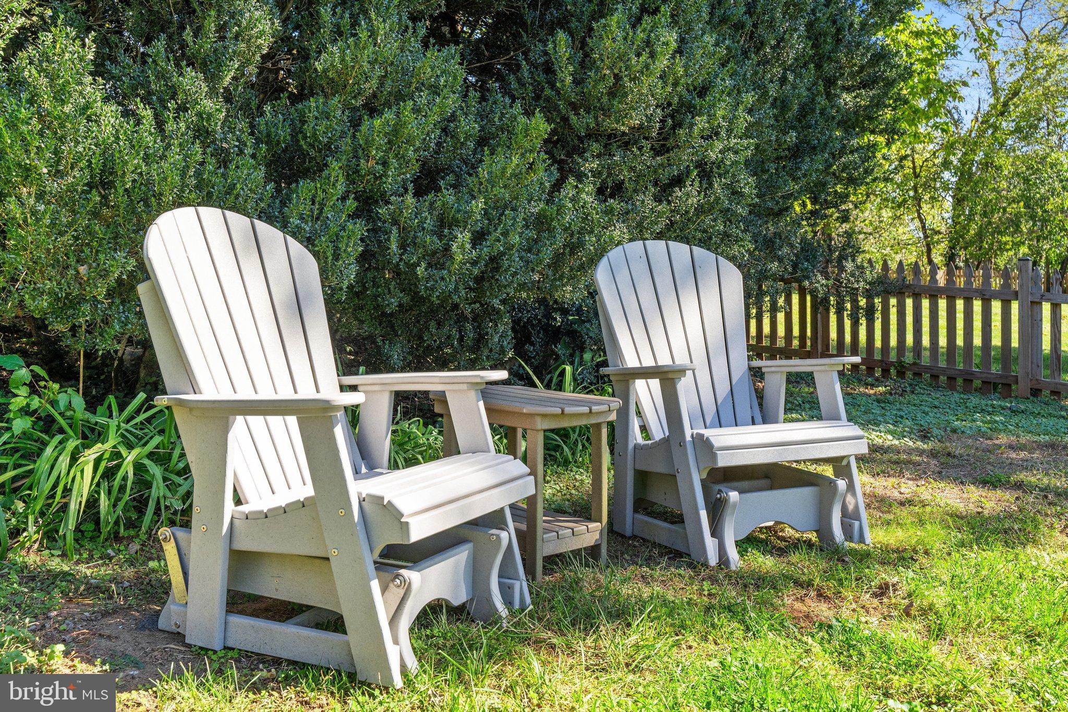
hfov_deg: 53.5
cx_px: 534
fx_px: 1059
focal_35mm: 36
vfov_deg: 37.2
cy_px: 356
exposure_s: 1/400
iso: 800
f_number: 8
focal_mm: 35.7
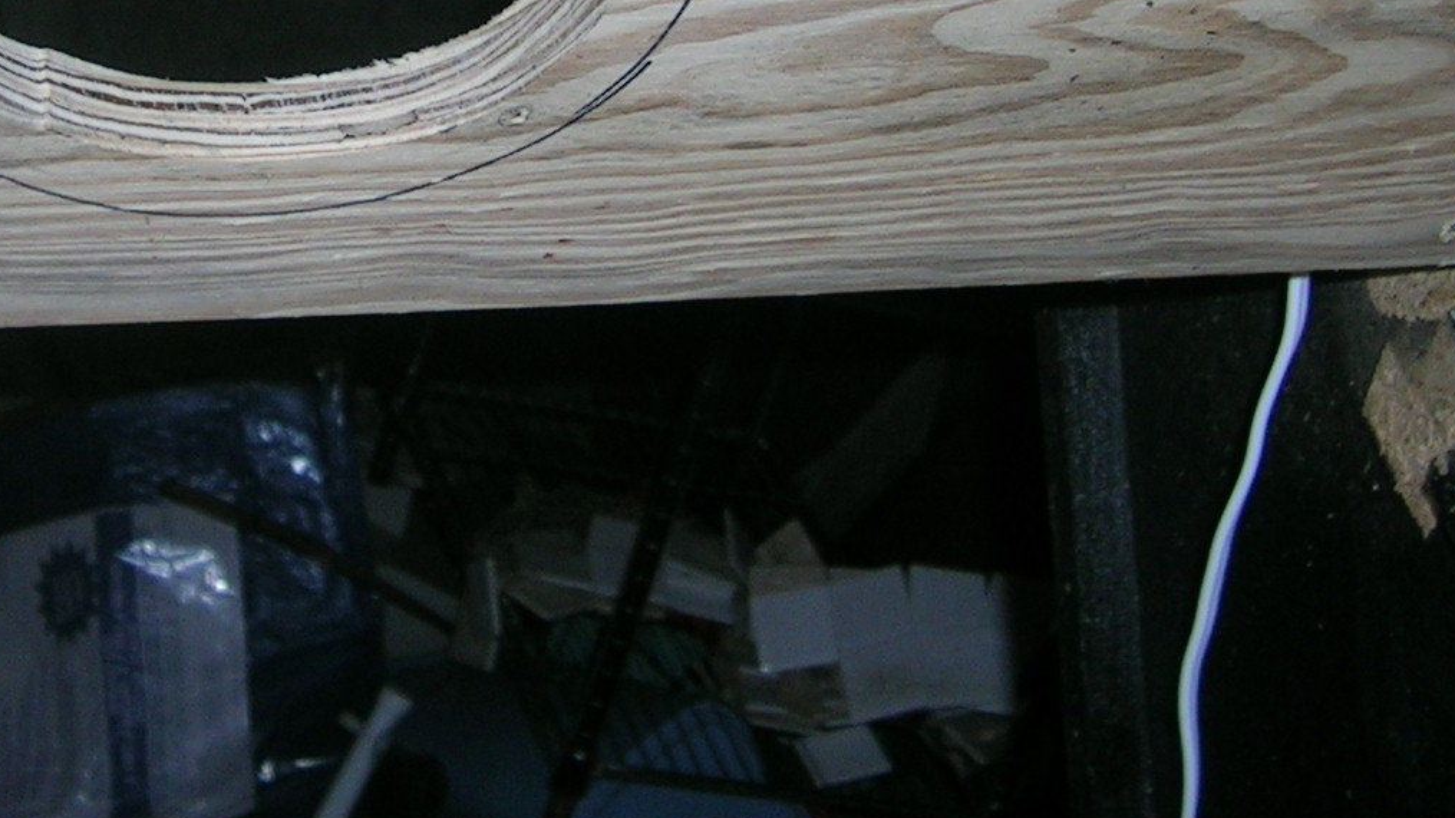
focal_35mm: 77
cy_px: 34
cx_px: 396
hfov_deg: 27.2
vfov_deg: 15.4
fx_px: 2970
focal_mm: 5.4
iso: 50
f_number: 2.8
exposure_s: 1/60.1
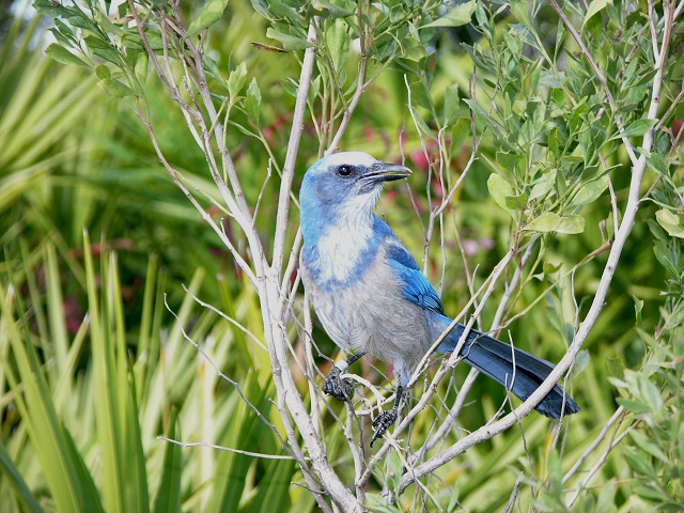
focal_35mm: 180
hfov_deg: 11.0
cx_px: 342
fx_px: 3557
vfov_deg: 8.2
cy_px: 256
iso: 100
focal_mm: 44.7
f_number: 4
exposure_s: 1/126
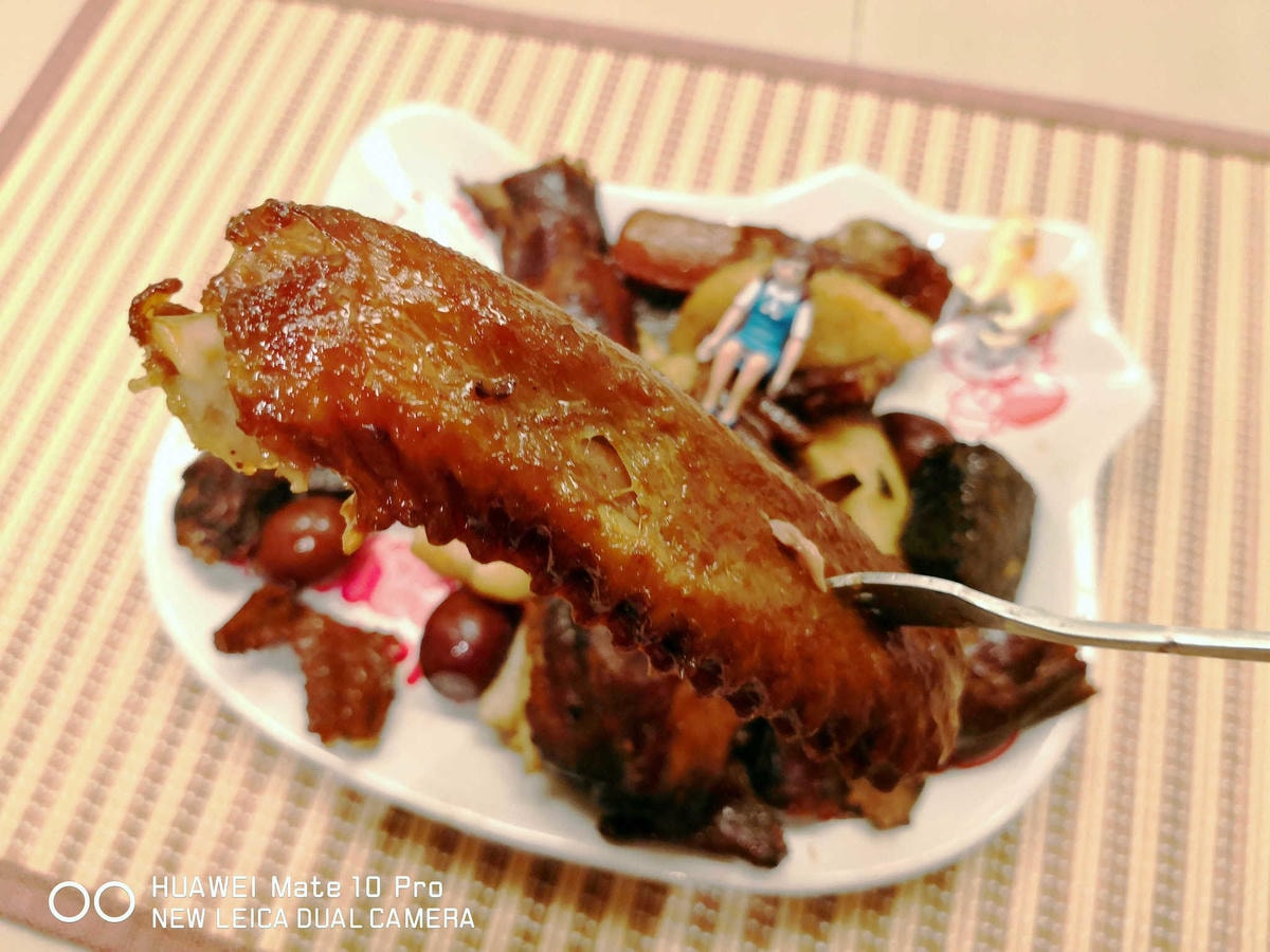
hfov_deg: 65.3
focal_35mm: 27
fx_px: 991
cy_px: 476
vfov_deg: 51.4
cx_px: 635
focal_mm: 3.95
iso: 320
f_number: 1.6
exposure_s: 1/24
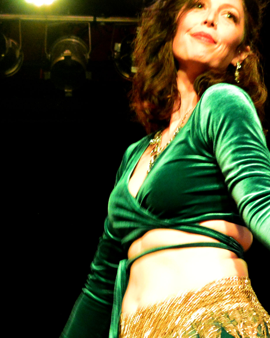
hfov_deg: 11.7
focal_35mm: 132
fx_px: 1319
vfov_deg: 14.5
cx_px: 187
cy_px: 241
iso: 1600
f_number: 4
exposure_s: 1/25
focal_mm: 24
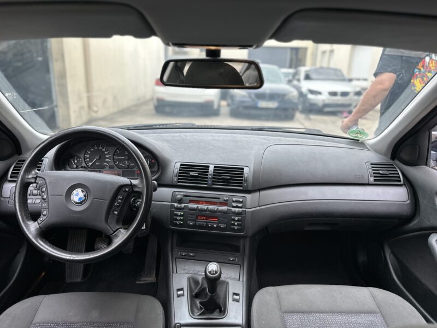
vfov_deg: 56.8
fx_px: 303
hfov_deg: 71.6
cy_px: 164
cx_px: 218
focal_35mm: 24
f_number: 1.78
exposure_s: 1/148
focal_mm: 6.86
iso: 64
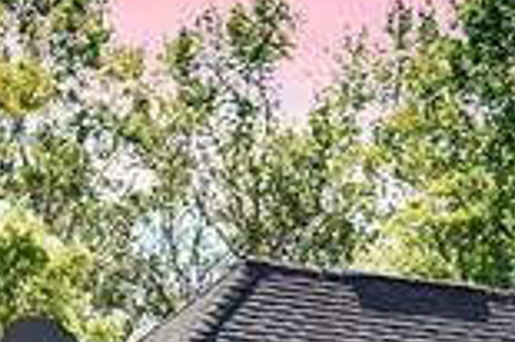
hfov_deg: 8.7
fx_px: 3215
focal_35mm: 225
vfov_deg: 5.8
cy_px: 950
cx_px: 1000
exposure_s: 1/60
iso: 320
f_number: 8
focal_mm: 34
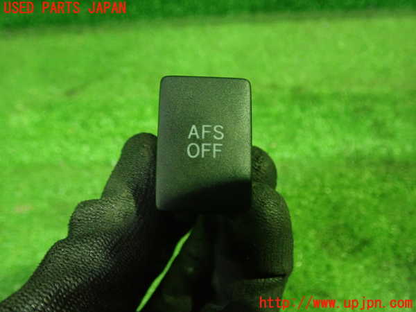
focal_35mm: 30
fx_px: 361
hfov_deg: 60.0
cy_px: 156
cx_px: 208
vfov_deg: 46.8
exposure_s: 1/30
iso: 1000
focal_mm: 5.5
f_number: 2.3
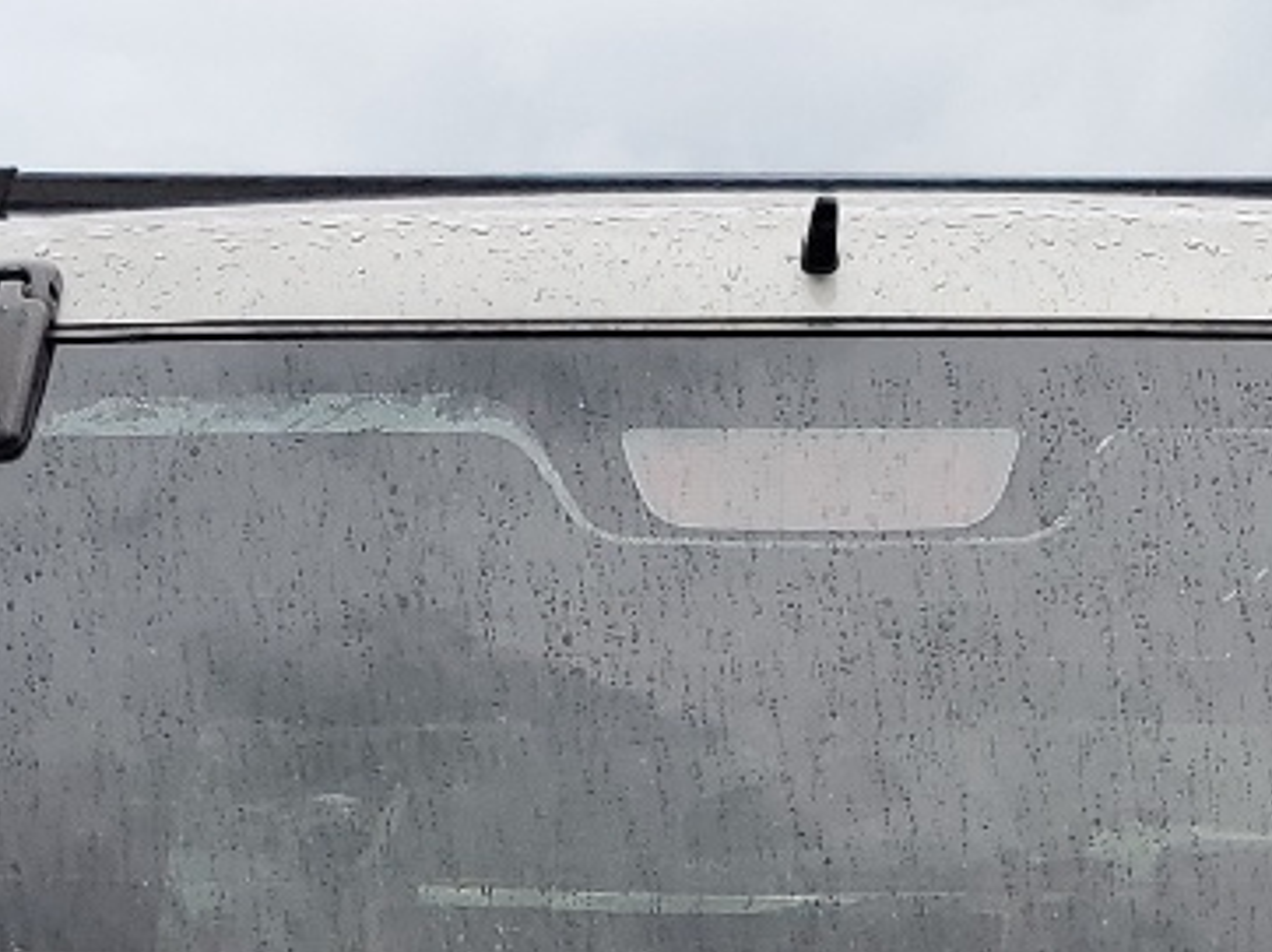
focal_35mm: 115
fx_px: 4223
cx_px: 777
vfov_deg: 11.9
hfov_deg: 17.1
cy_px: 1711
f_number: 1.5
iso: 50
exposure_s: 1/400
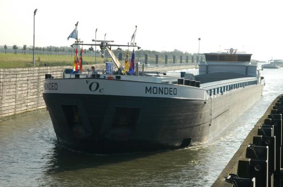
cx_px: 142
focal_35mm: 98
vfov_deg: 14.0
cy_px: 94
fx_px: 765
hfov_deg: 21.0
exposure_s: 1/400
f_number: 11
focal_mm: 65
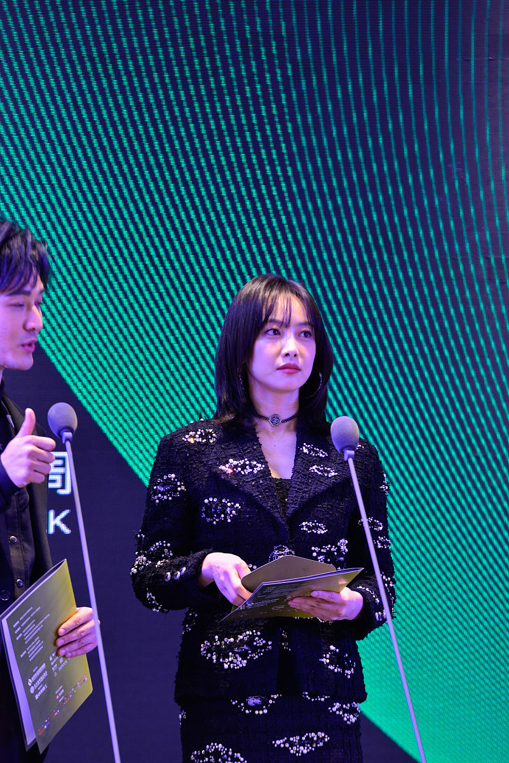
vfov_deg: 10.3
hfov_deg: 6.9
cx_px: 254
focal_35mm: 200
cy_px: 382
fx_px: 4238
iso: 800
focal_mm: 200
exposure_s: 1/80
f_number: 6.3
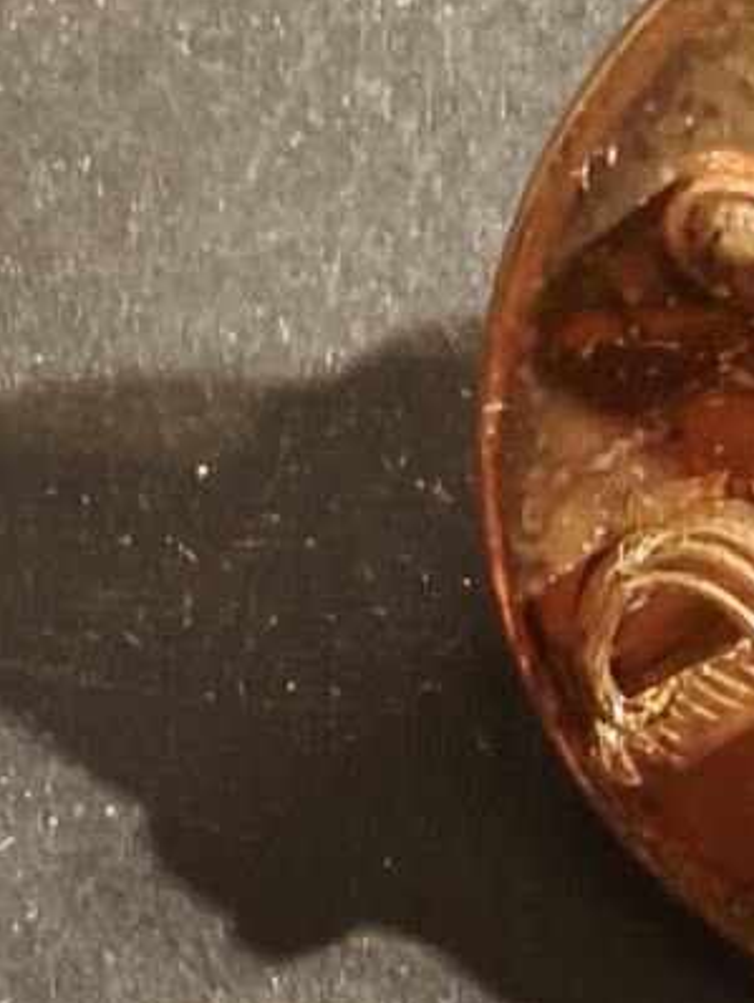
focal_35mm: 104
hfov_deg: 13.3
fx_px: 3017
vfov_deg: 17.6
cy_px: 1331
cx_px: 1195
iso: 800
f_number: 2
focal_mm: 2.32
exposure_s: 1/45.3
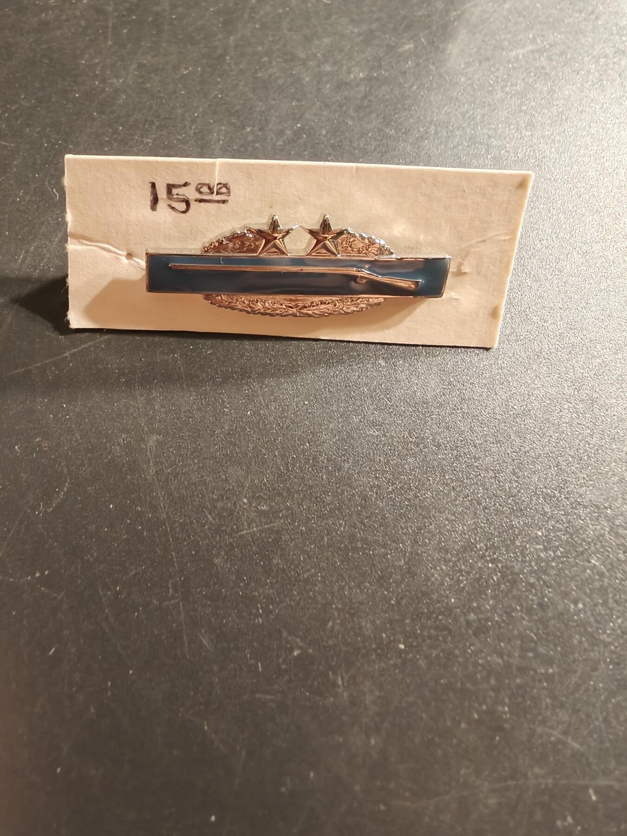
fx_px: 555
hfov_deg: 58.9
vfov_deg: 73.9
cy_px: 418
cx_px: 314
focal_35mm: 23
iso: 500
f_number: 2
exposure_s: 1/50
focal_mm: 2.32
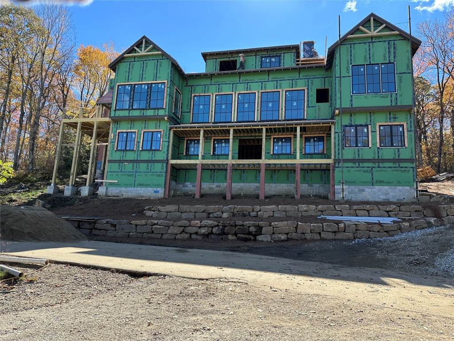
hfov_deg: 71.6
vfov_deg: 56.8
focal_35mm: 24
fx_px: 315
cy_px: 170
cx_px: 227
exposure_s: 1/1183
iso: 80
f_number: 1.78
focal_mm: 6.86
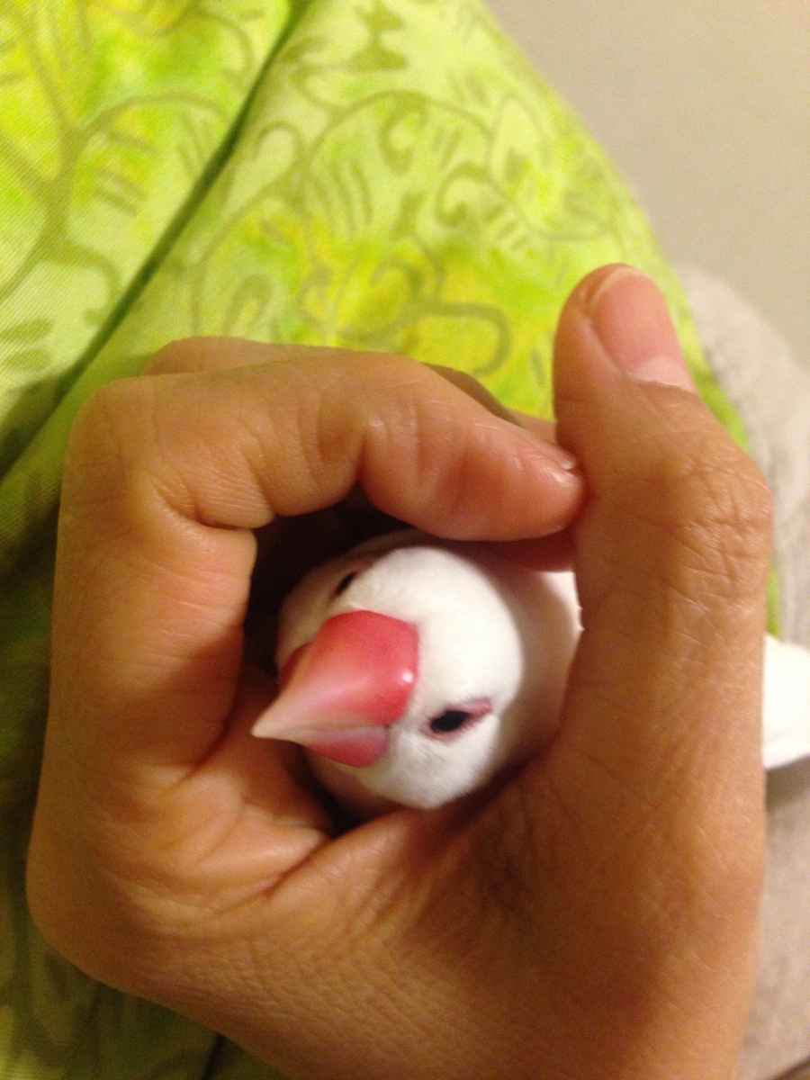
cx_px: 405
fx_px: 1030
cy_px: 540
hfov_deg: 42.9
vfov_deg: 55.4
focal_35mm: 33
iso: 320
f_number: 2.4
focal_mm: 4.12
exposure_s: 1/20
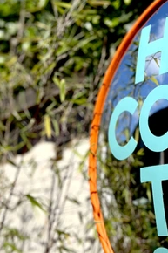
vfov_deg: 24.7
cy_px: 96
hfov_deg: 16.3
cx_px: 171
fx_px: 575
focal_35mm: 82
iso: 50
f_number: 1.5
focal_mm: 5.7
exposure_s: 1/6579
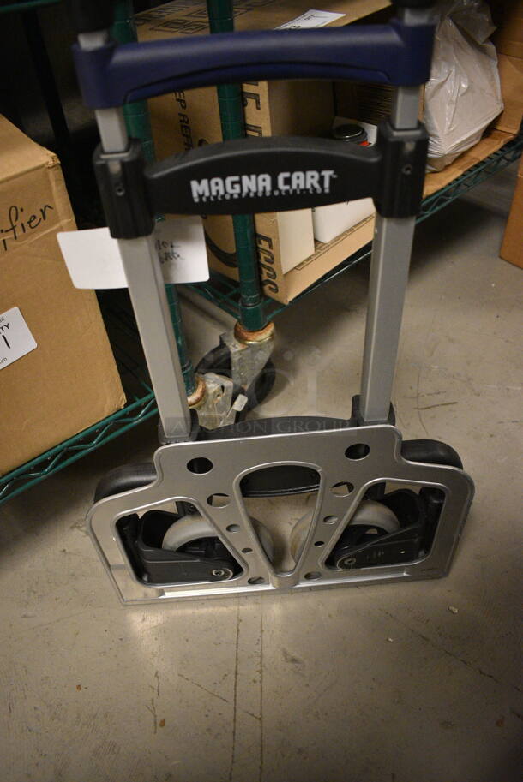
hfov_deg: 48.0
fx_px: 587
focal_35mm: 27
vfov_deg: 67.3
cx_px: 262
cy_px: 391
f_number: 3.5
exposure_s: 1/125
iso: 4500
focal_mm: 18
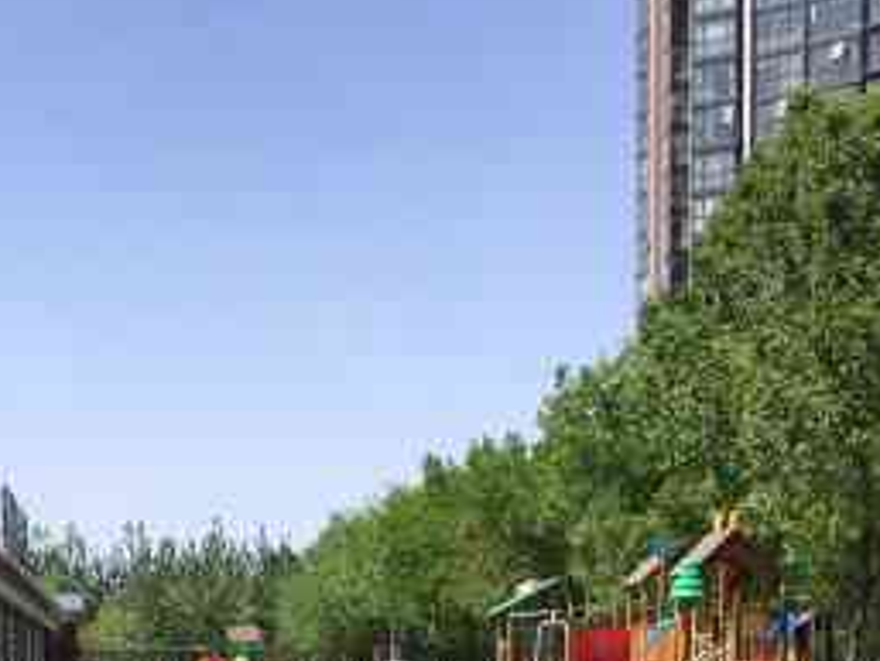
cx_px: 366
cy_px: 872
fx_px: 2009
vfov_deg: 17.5
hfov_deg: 24.7
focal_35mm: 79
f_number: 2.2
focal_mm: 4.15
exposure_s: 1/1261
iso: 25
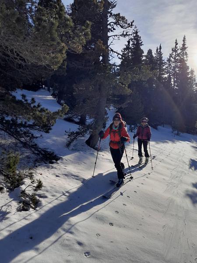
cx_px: 98
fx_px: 197
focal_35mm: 26
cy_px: 132
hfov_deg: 53.1
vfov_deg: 67.3
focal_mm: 4
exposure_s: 1/2427
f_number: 1.8
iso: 40
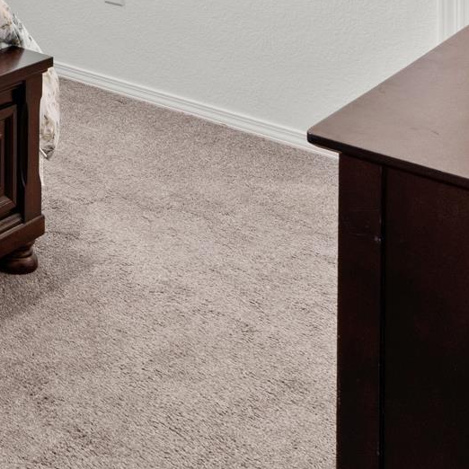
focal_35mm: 61
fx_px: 935
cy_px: -247
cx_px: -274
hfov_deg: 22.1
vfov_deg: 22.7
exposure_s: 1/2
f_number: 9
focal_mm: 10
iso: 200
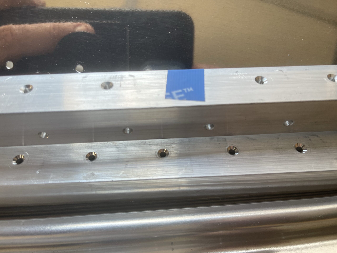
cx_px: 168
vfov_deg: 53.1
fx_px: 253
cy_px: 126
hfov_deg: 67.3
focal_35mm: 26
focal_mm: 5.1
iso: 64
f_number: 1.6
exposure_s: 1/120
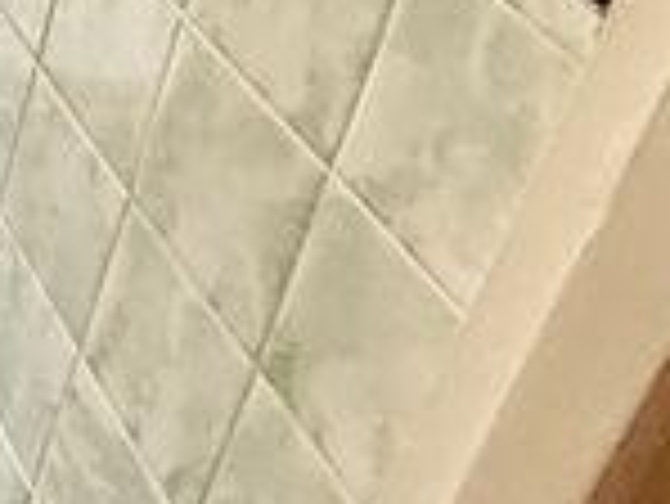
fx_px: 1453
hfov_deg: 18.0
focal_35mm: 75
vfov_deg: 18.1
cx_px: -661
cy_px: -184
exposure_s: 1/50
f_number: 2.2
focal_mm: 2.22
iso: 250
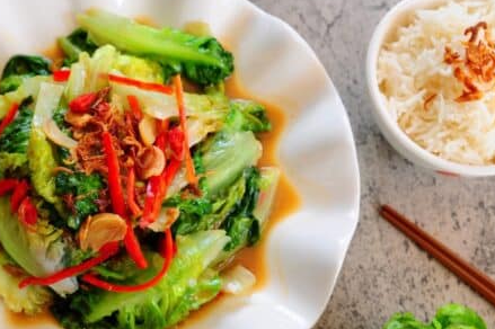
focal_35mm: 52
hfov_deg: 38.0
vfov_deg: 25.9
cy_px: 189
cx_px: 185
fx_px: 714
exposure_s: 1/125
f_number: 5.6
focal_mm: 26
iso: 250
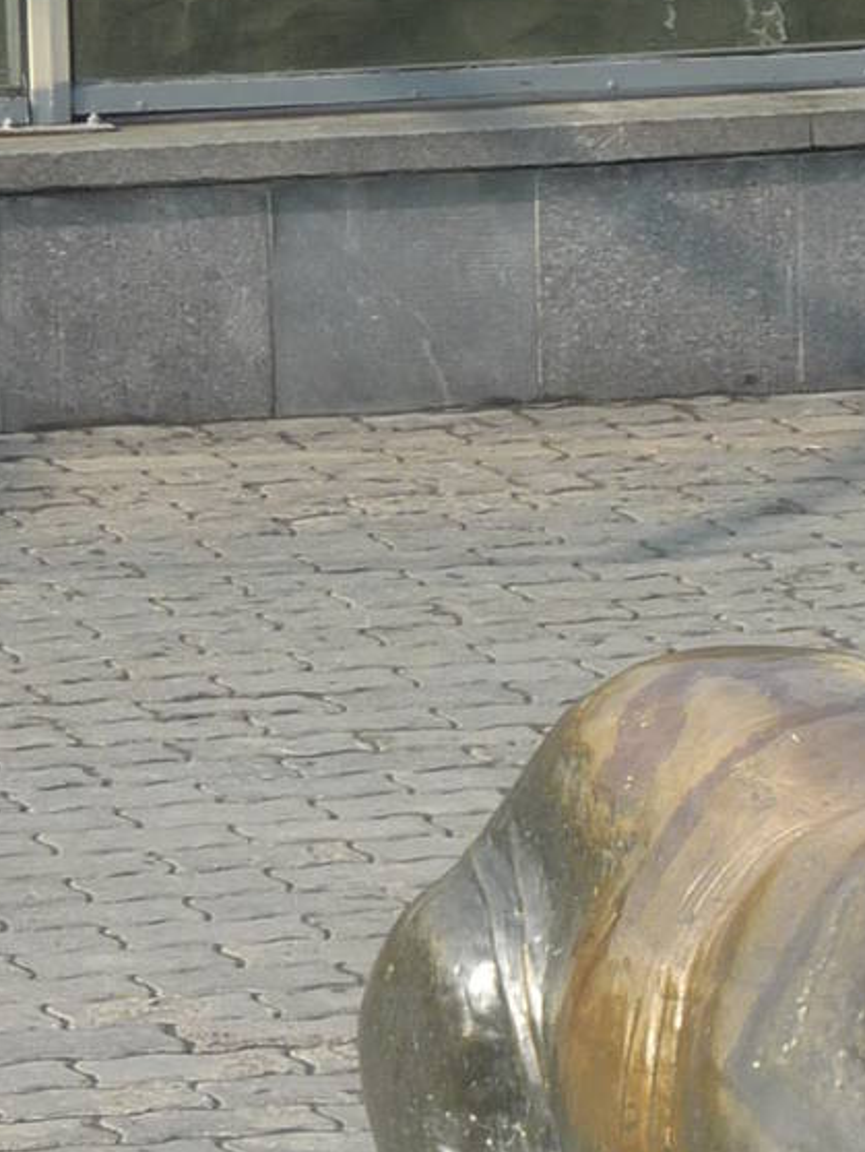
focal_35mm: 301
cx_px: 1189
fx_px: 10021
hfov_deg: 4.9
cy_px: 1191
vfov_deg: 6.6
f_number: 4.4
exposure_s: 1/320
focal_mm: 13.6
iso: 100
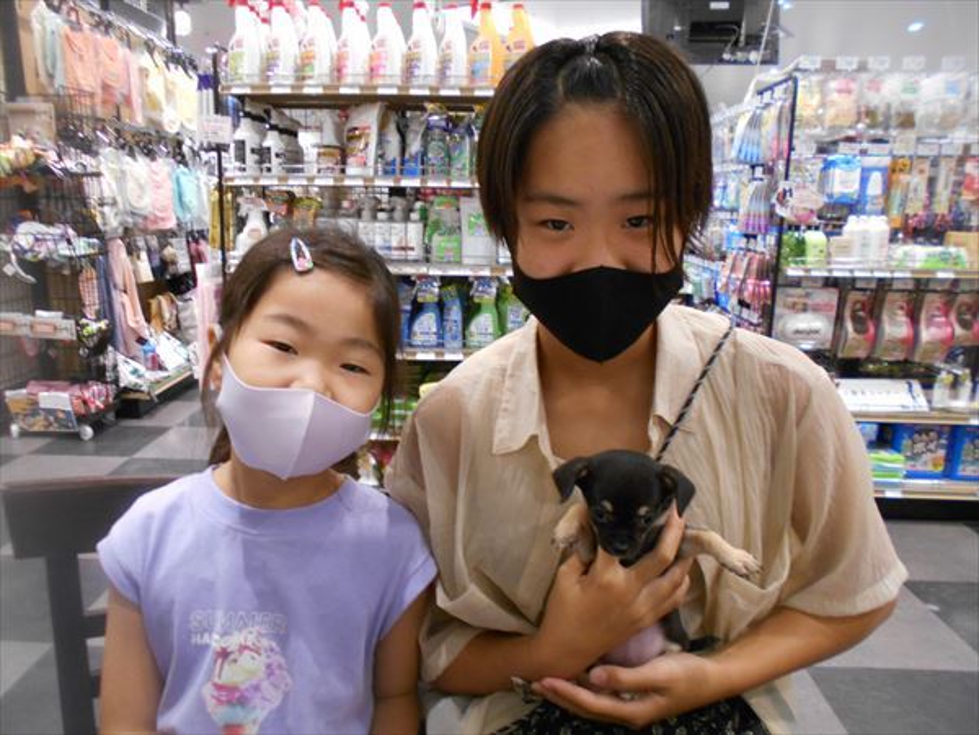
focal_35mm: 26
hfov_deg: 67.3
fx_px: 735
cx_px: 490
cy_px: 368
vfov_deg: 53.1
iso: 320
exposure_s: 1/30
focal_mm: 4.6
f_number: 3.2
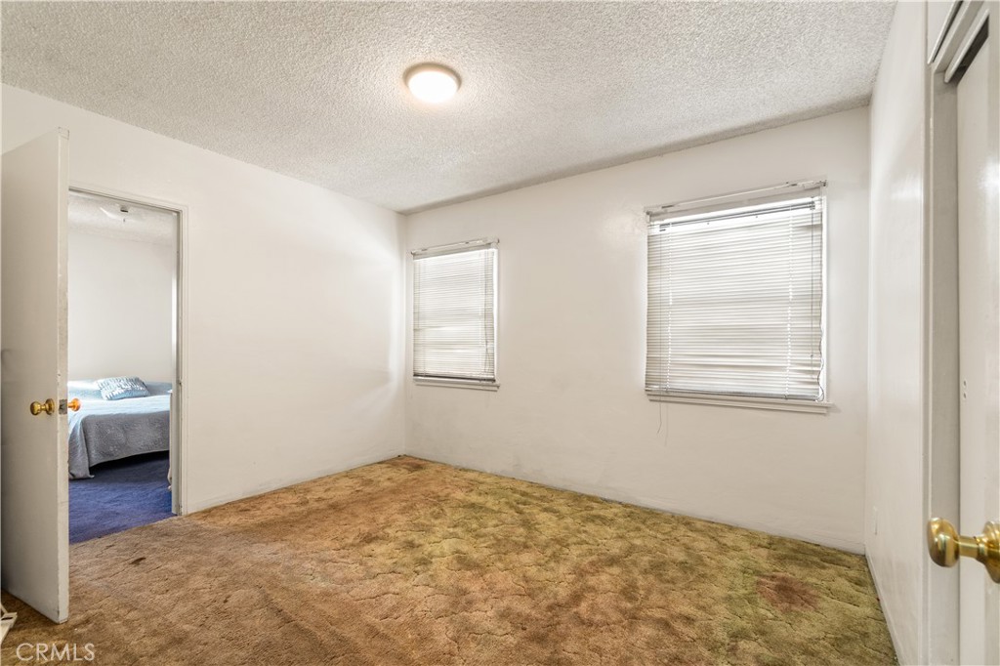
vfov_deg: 77.3
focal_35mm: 15
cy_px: 333
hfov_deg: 100.4
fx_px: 417
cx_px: 500
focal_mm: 10
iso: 320
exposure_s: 1/3
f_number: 7.1
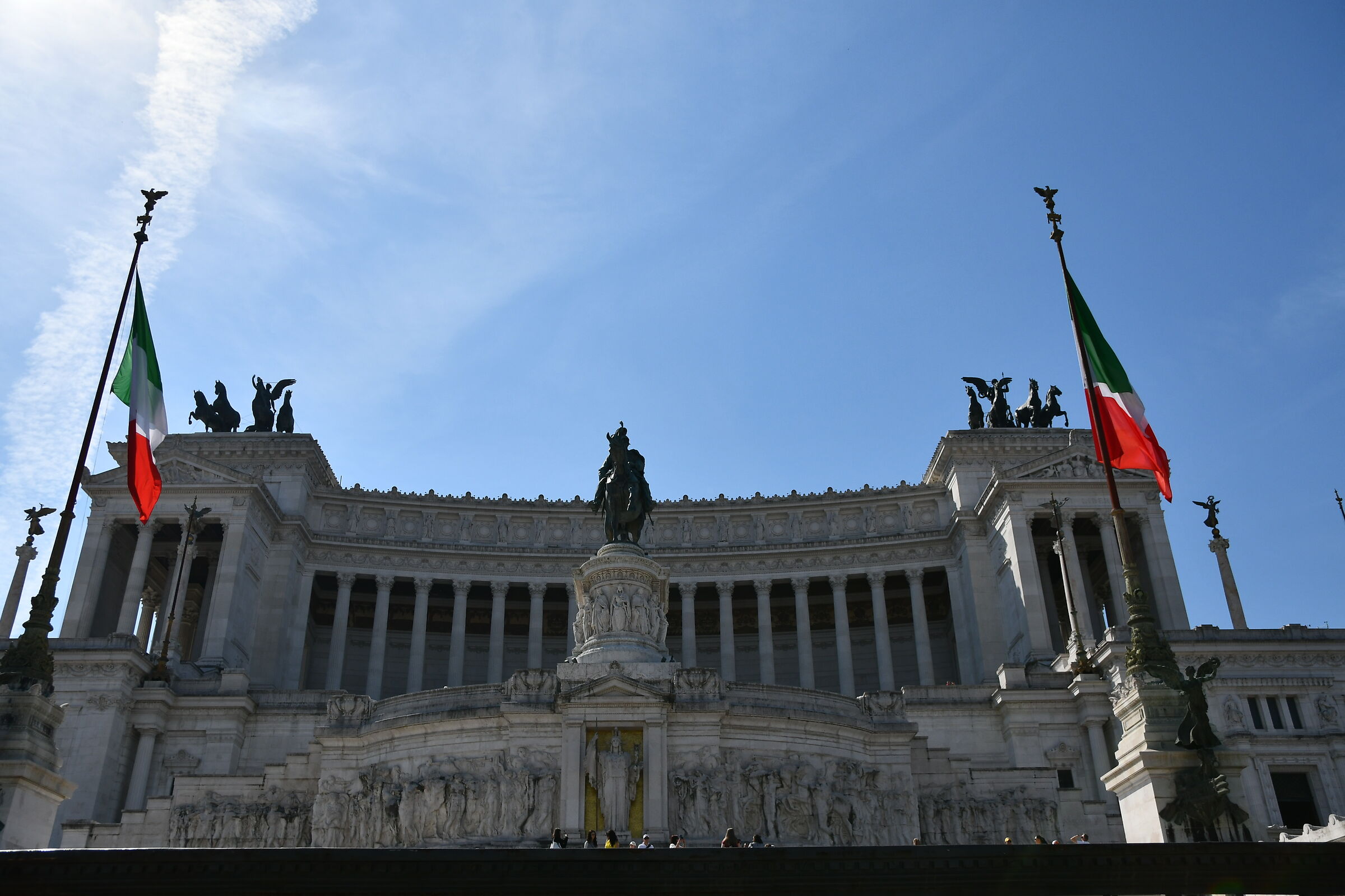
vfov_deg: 43.6
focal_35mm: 30
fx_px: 1121
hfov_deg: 61.9
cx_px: 672
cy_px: 448
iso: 250
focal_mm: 20
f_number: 5
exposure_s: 1/6400
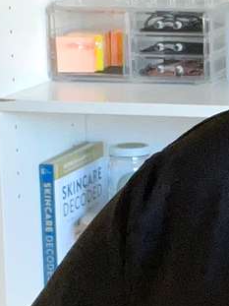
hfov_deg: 9.9
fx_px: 1227
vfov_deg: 14.2
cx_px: 452
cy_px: 123
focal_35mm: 139
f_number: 2.2
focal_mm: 2.71
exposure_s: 1/60
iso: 160
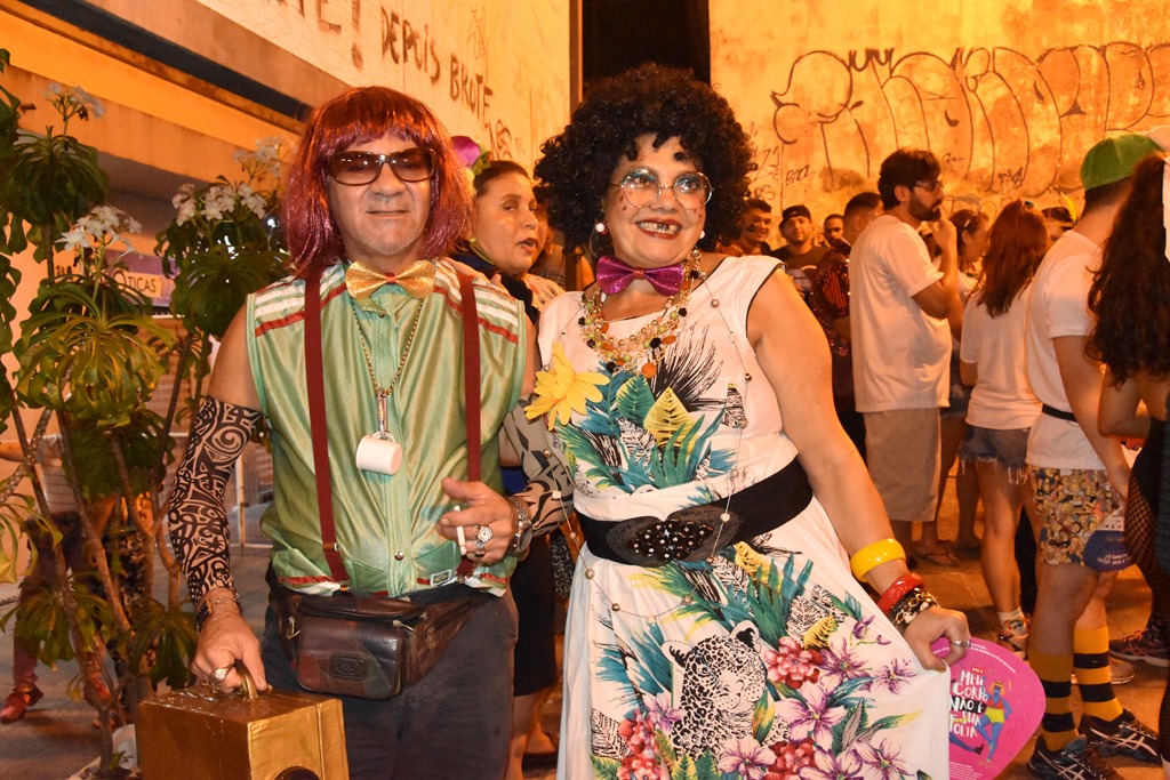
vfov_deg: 36.9
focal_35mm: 36
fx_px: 1170
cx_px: 585
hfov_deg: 53.1
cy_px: 390
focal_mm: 24
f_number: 7.1
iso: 9000
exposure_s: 1/60
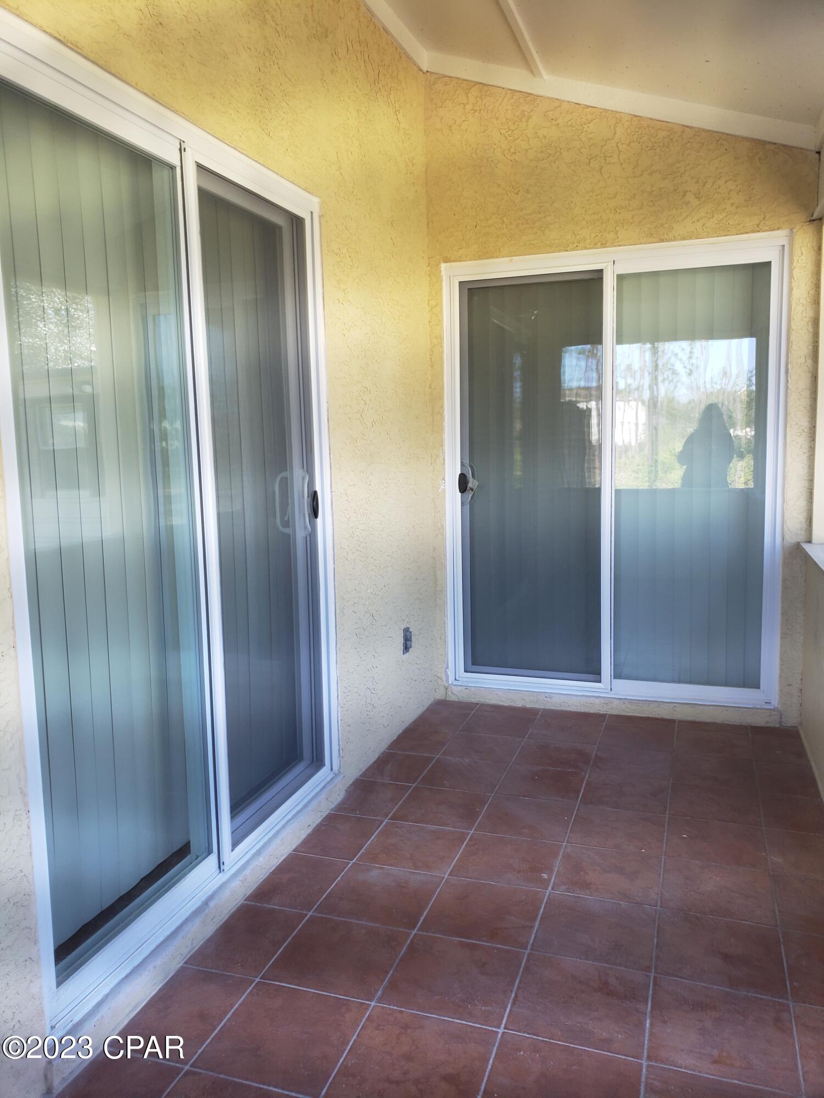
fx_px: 825
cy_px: 549
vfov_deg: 67.3
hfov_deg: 53.1
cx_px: 412
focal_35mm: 26
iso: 80
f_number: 2.4
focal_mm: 4.3
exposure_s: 1/60
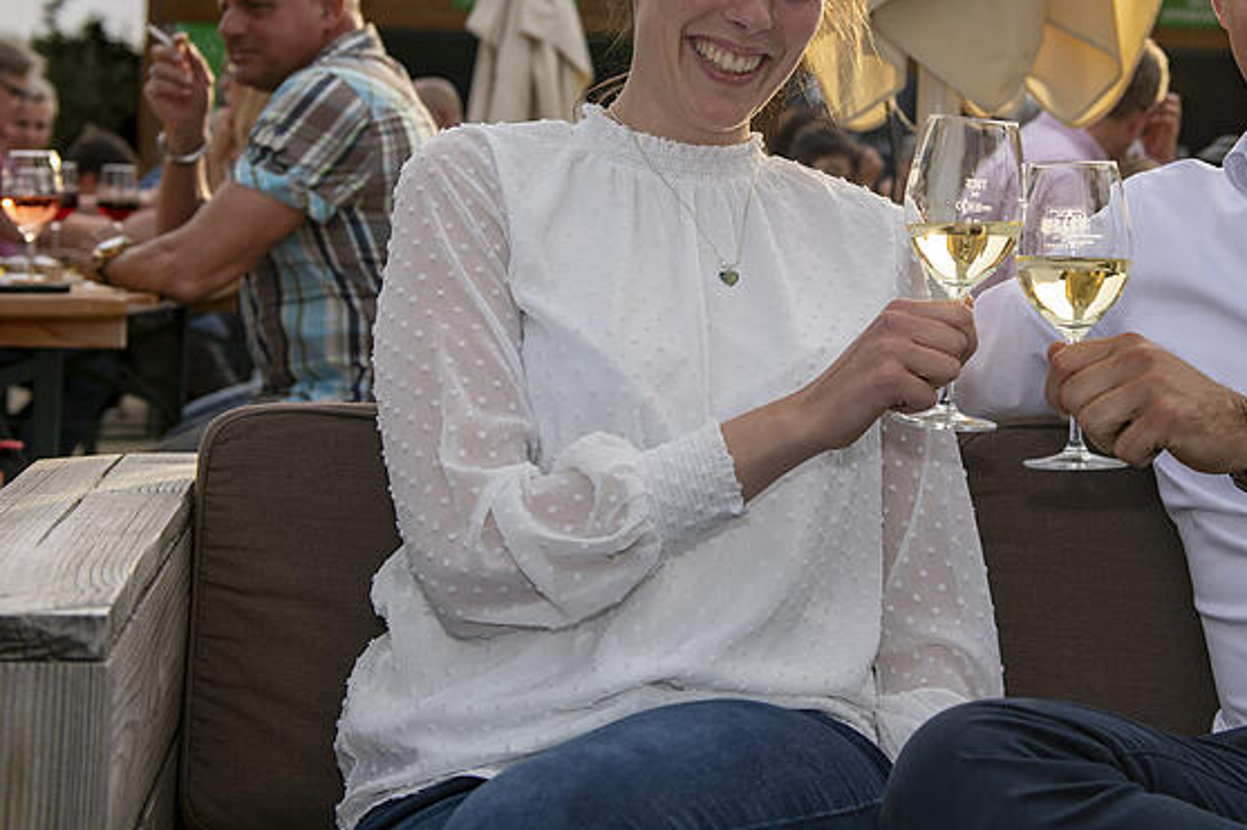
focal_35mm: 74
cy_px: 191
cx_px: 921
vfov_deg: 18.3
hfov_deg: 27.0
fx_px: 2562
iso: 100
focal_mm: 44
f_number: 4.5
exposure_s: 1/250
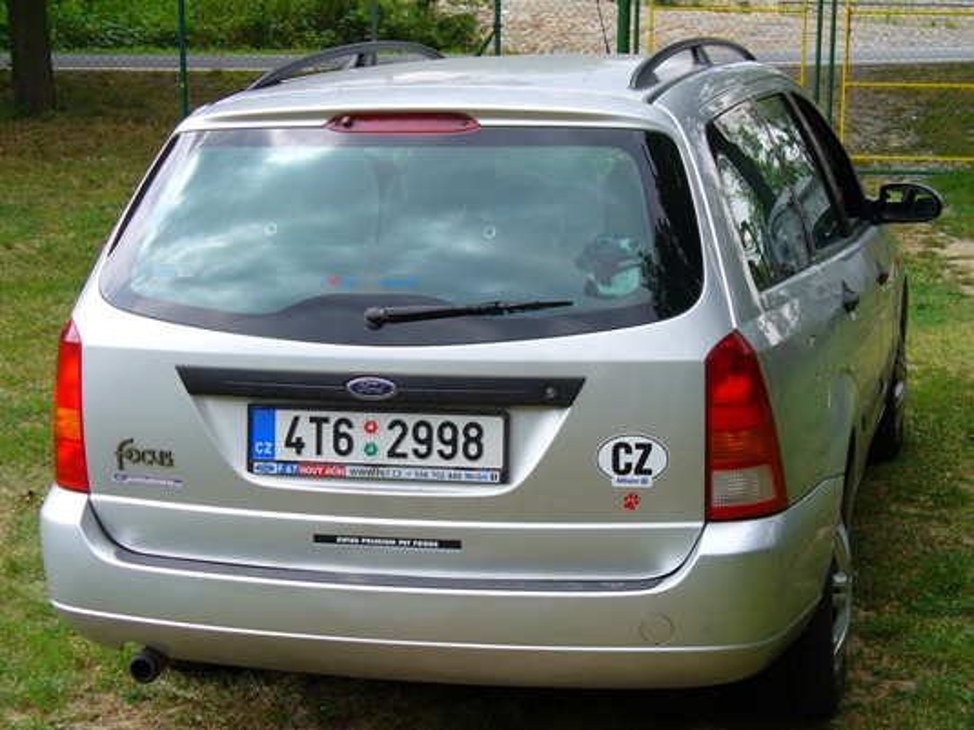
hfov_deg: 28.2
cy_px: 365
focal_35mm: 69
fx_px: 1941
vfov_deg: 21.3
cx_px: 487
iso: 64
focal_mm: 11.4
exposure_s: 1/250
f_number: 3.2
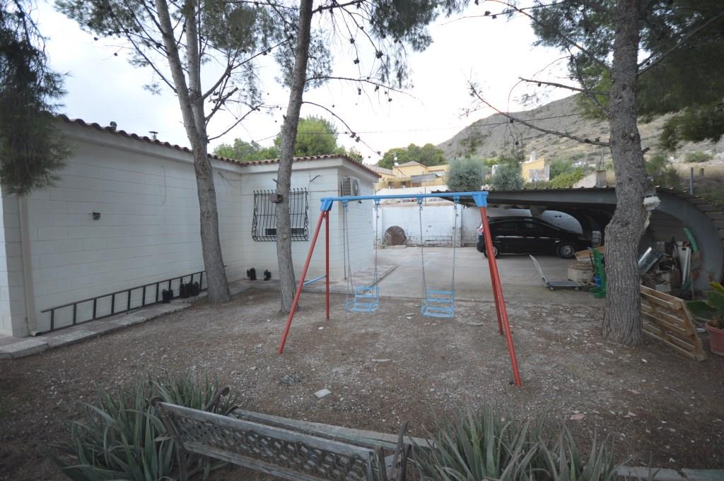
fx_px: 301
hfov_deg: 100.4
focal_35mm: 15
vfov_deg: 77.2
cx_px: 362
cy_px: 240
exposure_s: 1/80
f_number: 4.5
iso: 400
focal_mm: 10
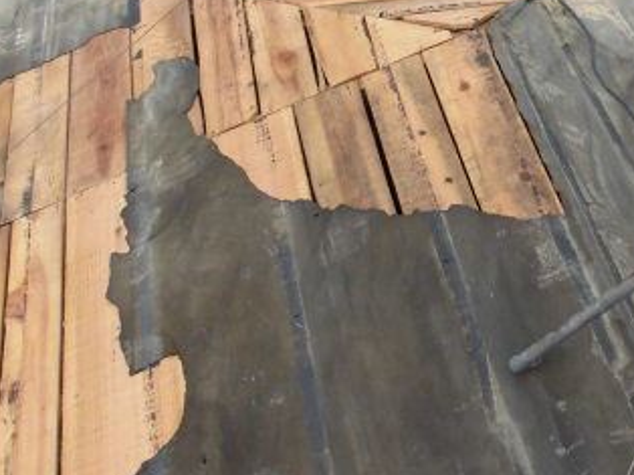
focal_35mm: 53
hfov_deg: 36.0
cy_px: 103
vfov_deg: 27.0
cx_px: 400
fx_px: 970
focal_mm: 4.6
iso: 100
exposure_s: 1/125
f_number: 3.5
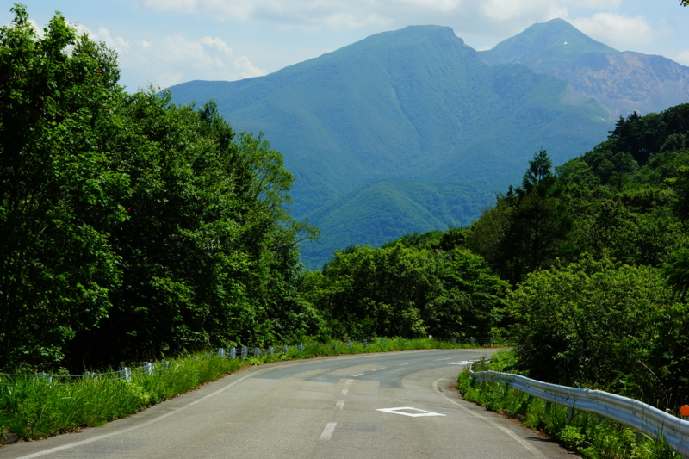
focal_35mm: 85
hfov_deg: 23.9
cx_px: 344
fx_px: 1626
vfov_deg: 16.1
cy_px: 230
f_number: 9
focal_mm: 57
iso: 100
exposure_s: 1/320
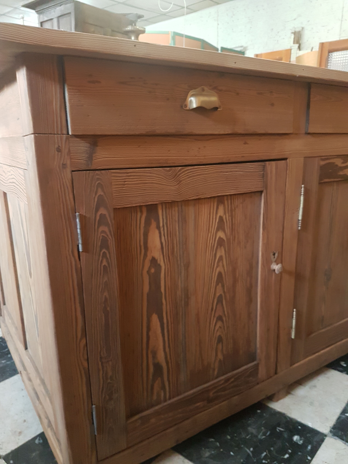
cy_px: 232
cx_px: 174
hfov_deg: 53.1
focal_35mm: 26
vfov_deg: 67.3
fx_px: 349
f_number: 1.7
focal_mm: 4.2
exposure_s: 1/10
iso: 320
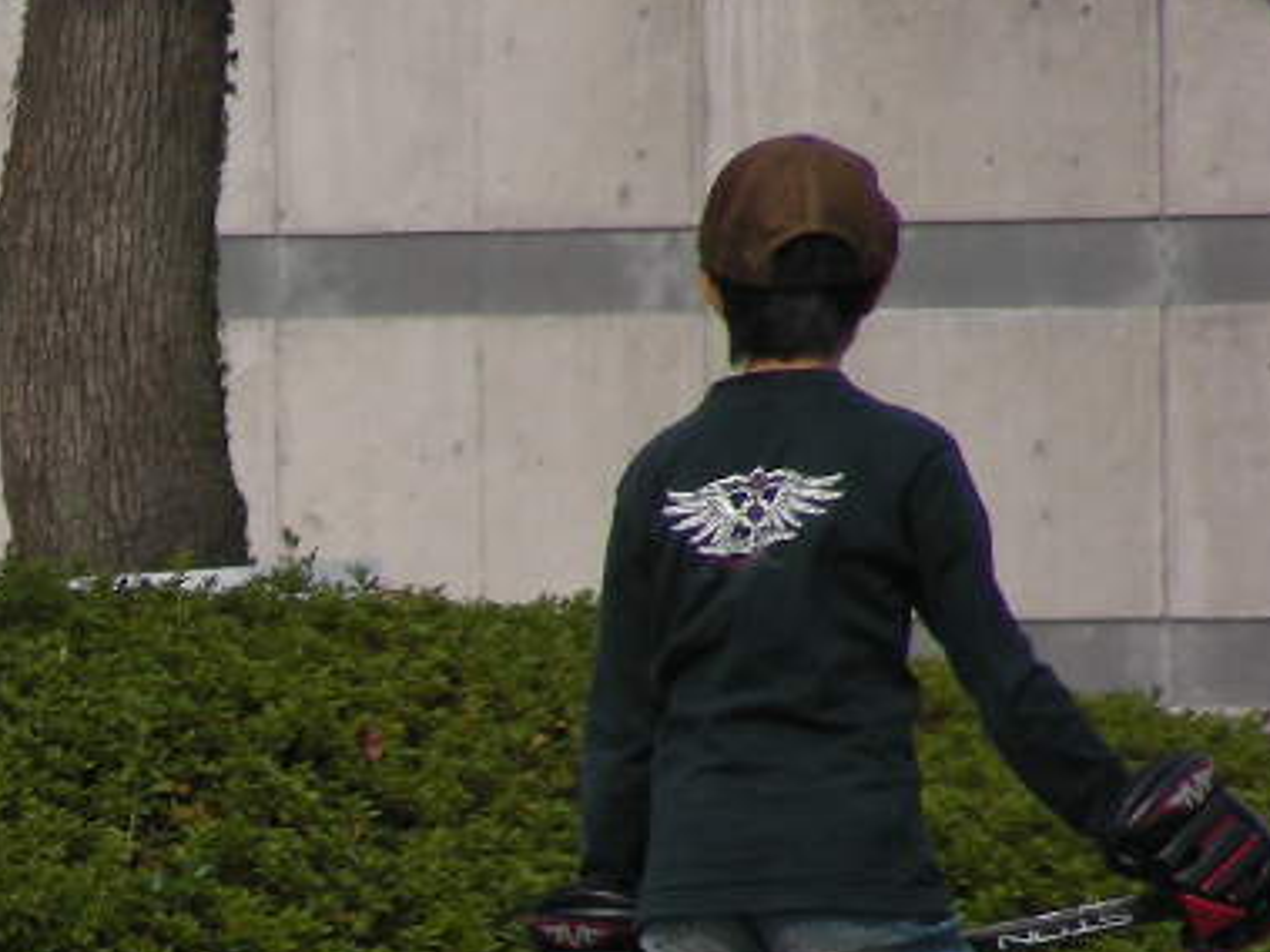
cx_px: -342
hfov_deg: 1.9
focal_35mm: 1027
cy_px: 1029
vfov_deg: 1.4
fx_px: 37667
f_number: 4
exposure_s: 1/422
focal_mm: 63.3
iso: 50
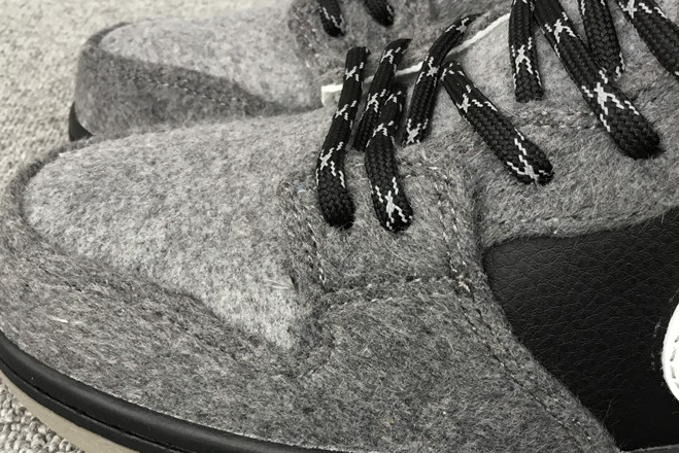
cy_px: 289
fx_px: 830
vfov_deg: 30.4
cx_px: 335
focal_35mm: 44
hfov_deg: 44.5
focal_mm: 3.3
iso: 25
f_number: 2.4
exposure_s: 1/33
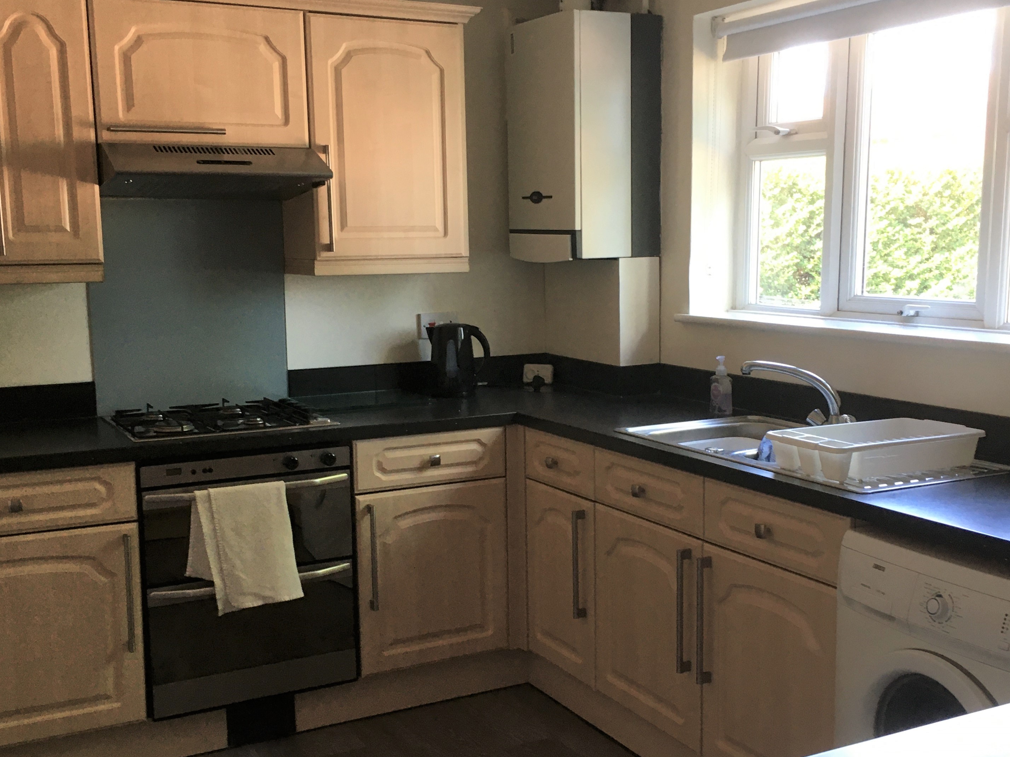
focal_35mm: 41
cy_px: 405
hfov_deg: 45.8
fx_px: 1196
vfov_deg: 35.1
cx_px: 515
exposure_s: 1/33
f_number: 2.2
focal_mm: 4.15
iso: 50
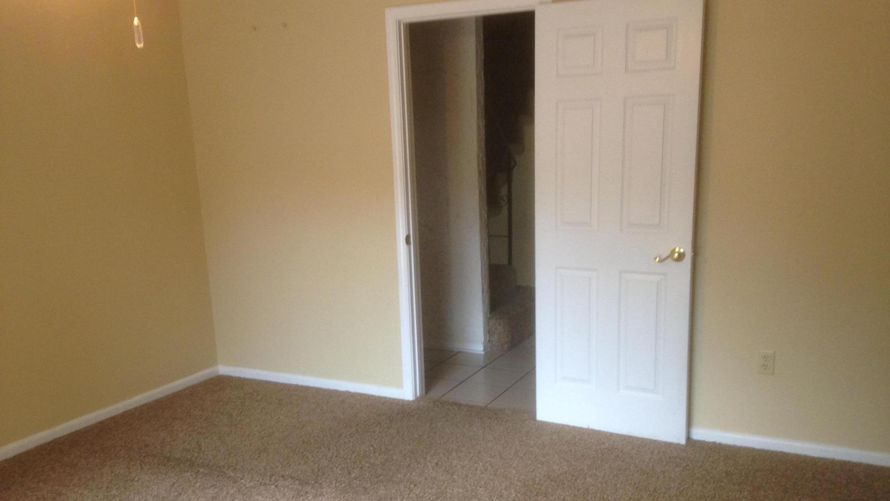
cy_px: 309
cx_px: 445
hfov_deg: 55.3
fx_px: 850
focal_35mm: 36
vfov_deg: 32.7
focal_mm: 4.12
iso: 100
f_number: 2.4
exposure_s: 1/20
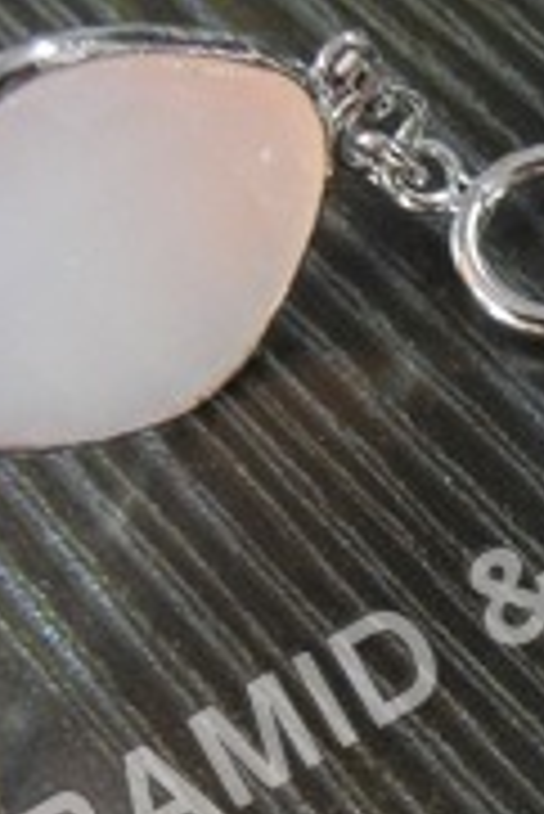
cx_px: 719
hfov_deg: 15.1
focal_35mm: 86
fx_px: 1945
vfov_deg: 23.6
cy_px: 479
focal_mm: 5.4
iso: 400
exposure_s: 1/10.6
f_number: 3.5
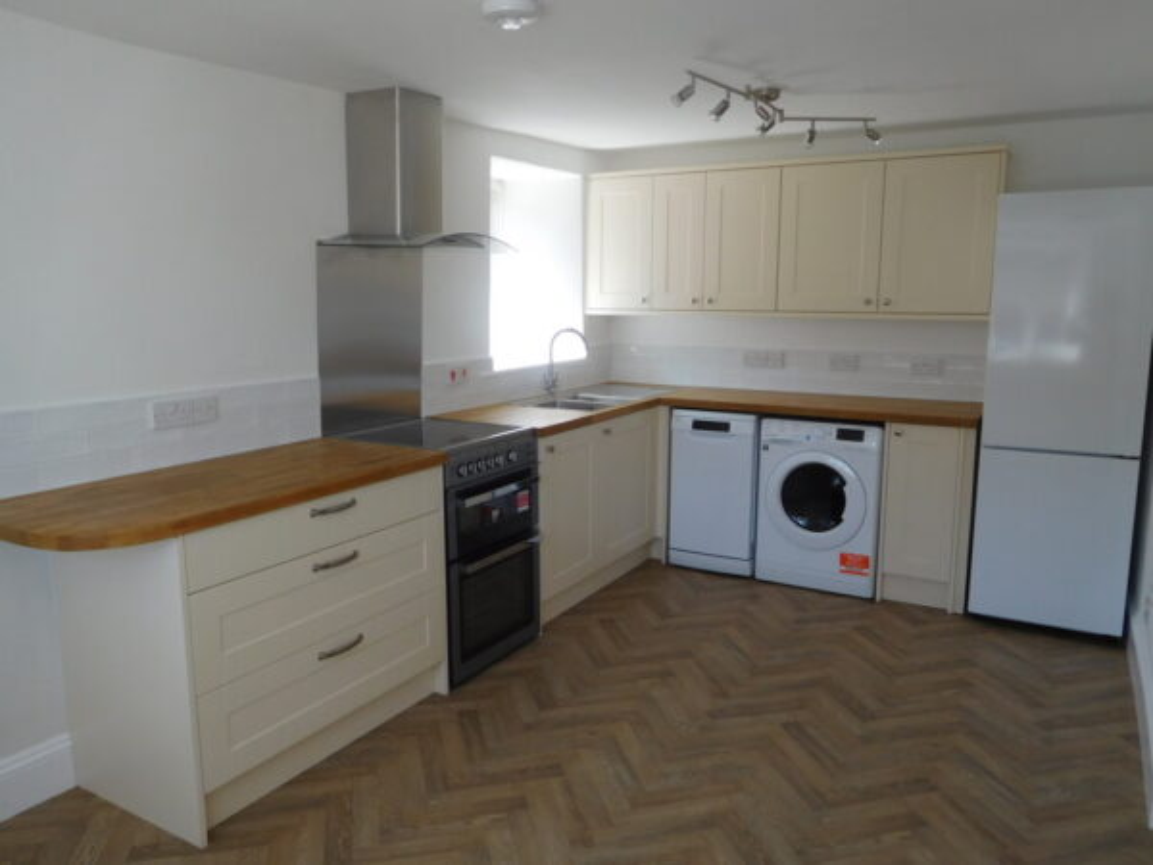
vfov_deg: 54.9
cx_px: 576
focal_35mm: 25
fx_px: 833
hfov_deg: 69.4
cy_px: 432
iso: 125
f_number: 3.4
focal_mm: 4.5
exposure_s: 1/100
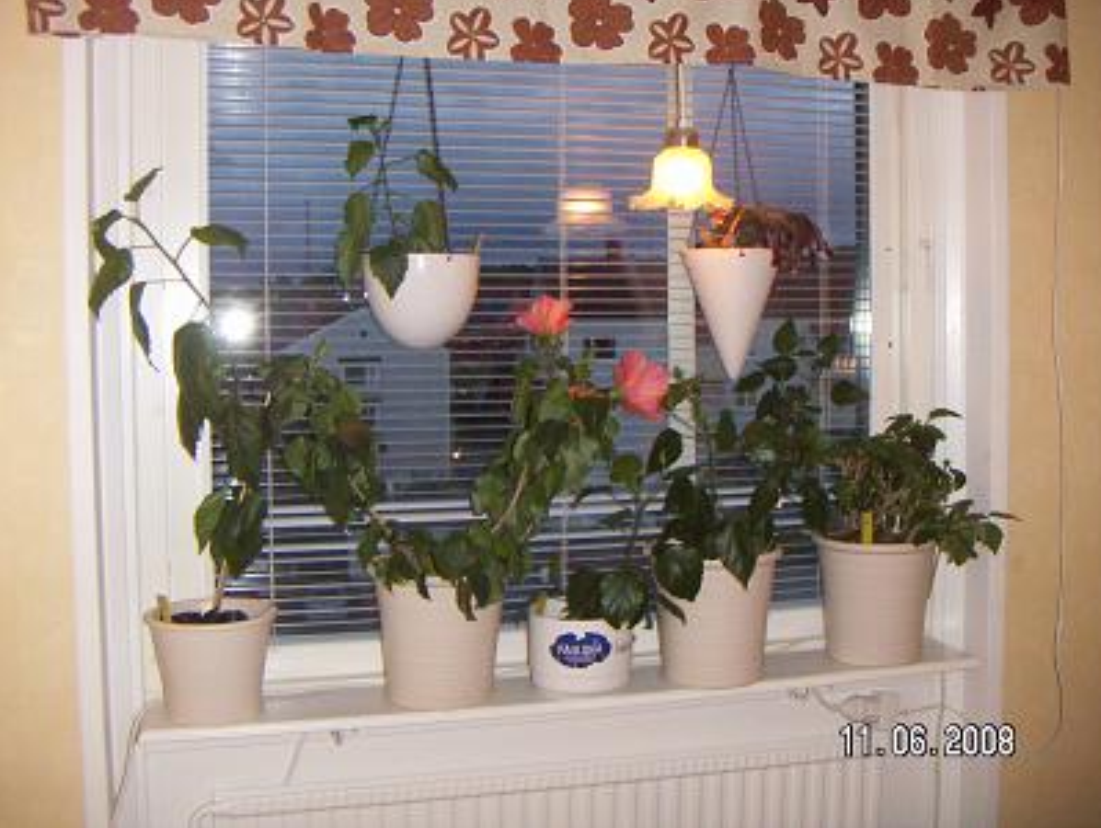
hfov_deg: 50.1
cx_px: 560
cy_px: 406
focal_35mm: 37
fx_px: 1178
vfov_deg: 38.7
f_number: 2.8
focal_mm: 4.7
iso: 200
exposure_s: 1/50
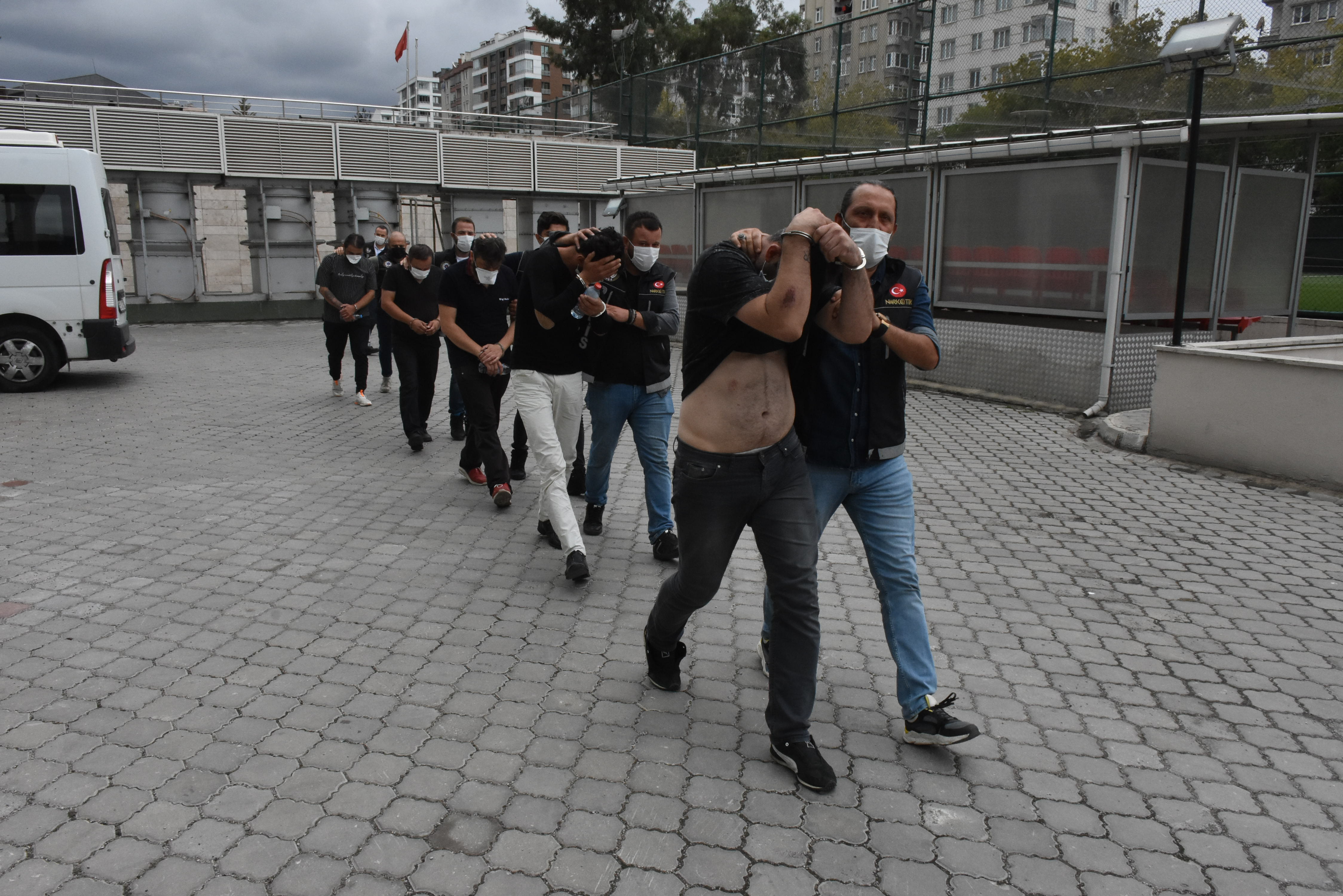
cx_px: 672
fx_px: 1007
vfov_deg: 48.0
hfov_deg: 67.4
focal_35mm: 27
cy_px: 448
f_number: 14
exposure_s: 1/800
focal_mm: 18
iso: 2000
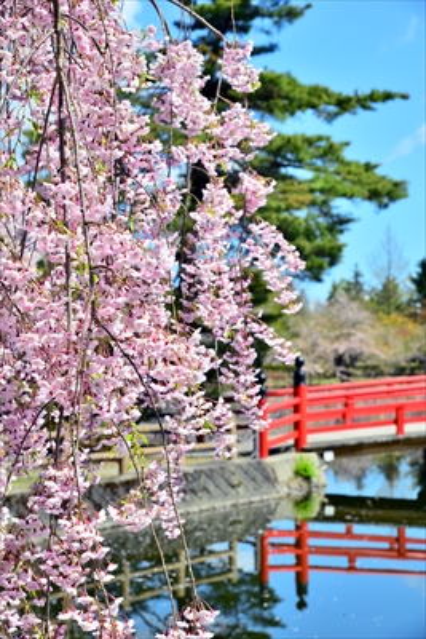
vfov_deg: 26.0
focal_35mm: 78
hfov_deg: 17.5
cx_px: 213
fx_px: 1383
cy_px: 320
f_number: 11
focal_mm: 78
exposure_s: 1/500
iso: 400
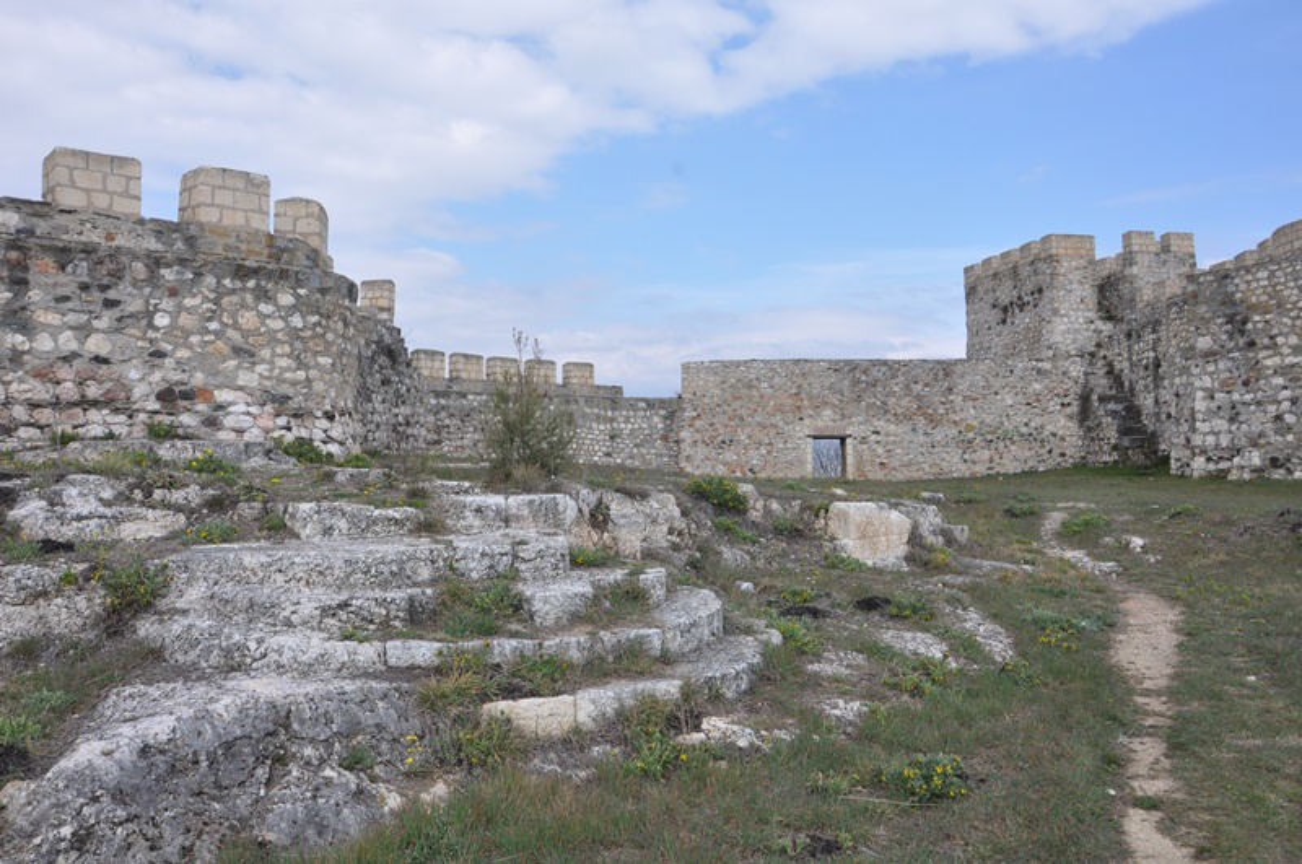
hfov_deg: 67.5
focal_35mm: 27
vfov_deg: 47.8
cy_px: 432
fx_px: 975
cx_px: 651
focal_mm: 18
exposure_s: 1/640
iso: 640
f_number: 13
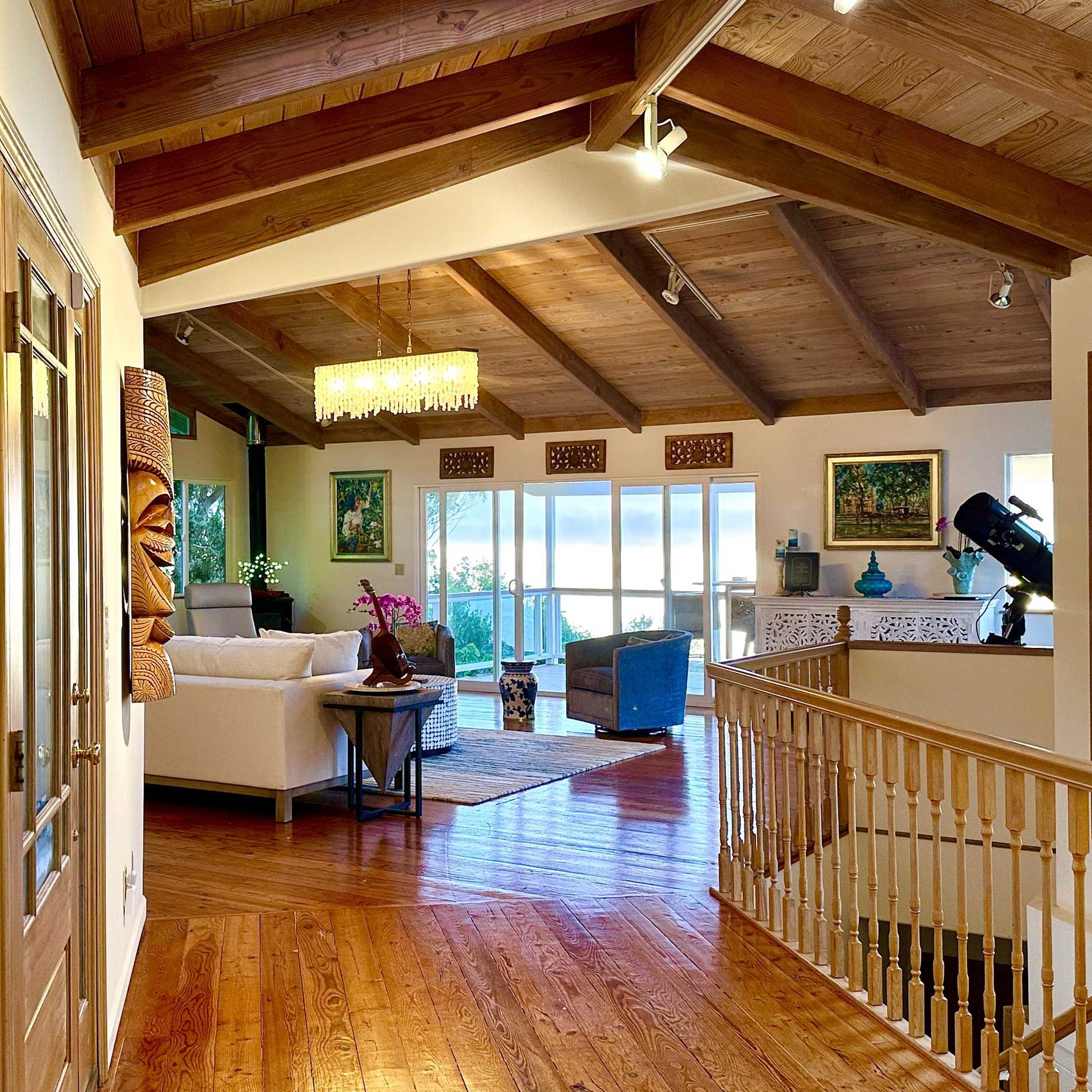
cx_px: 443
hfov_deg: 47.0
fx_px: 1249
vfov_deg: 47.1
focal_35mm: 35
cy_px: 475
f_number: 1.78
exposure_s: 1/60
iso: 160
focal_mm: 6.86
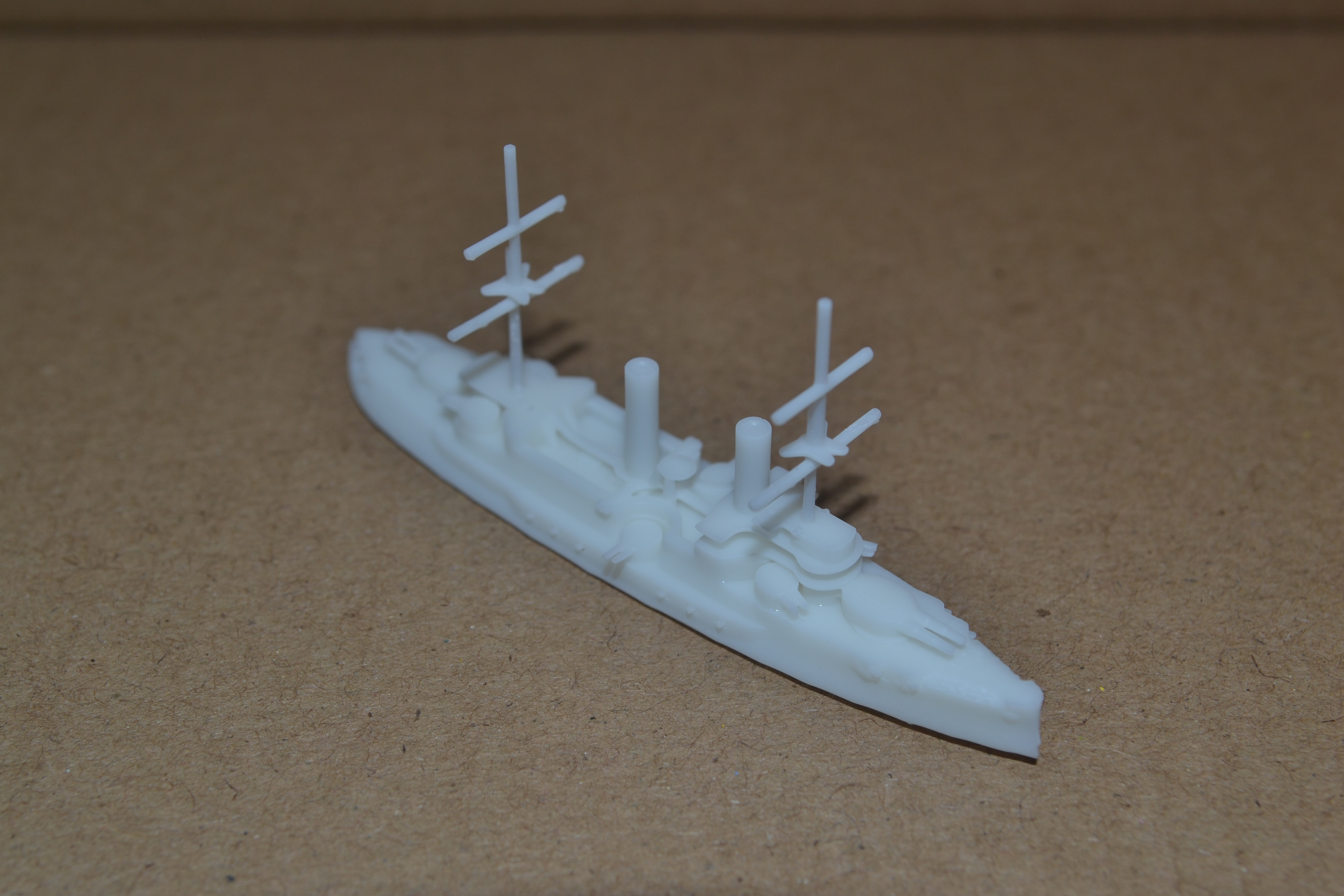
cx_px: 672
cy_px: 448
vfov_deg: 22.6
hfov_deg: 33.4
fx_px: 2240
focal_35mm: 60
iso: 100
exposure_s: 1/60
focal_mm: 40
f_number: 8
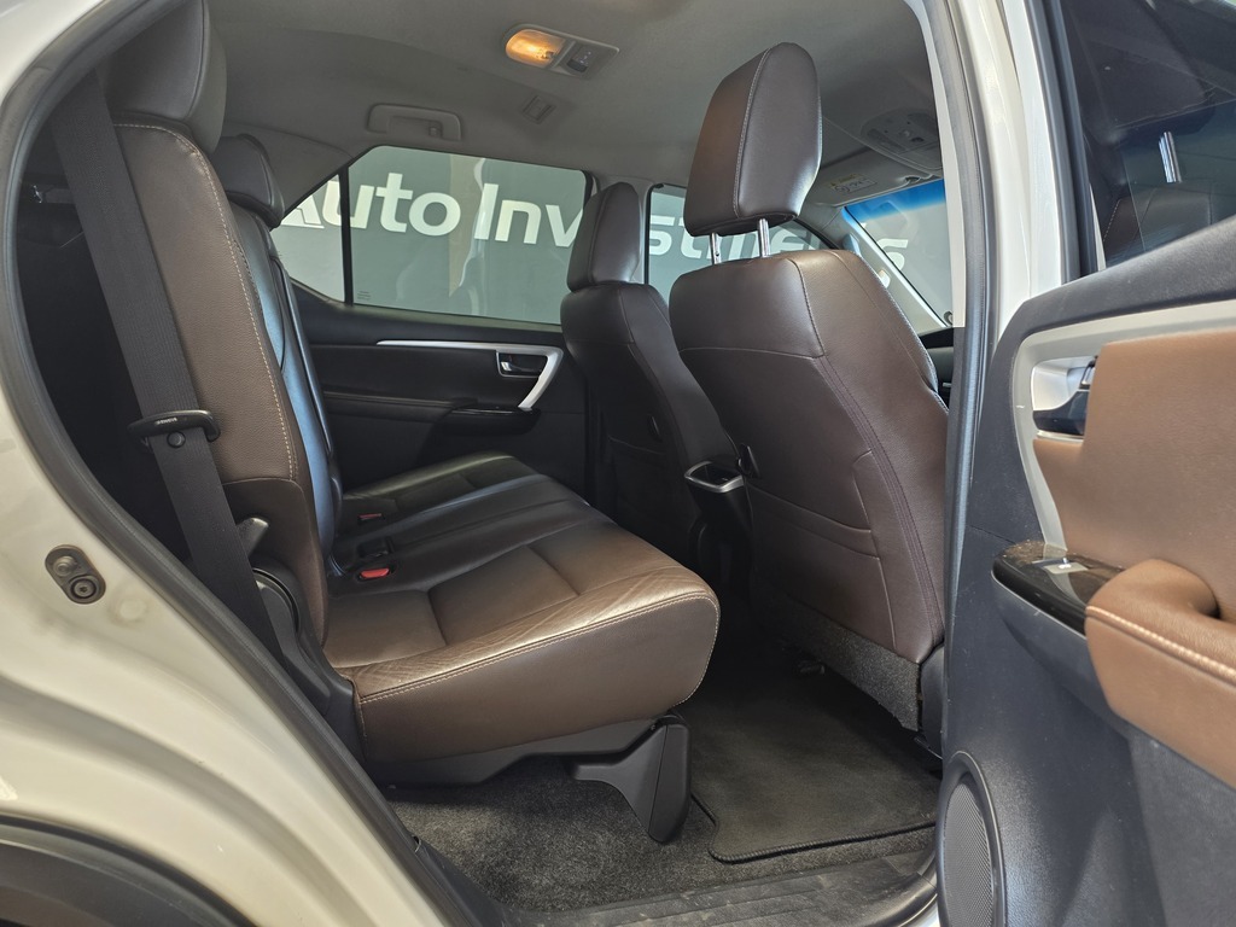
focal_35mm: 23
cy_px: 464
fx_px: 821
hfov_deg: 73.9
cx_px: 618
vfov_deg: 58.9
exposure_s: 1/100
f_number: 1.7
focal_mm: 6.25
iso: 200
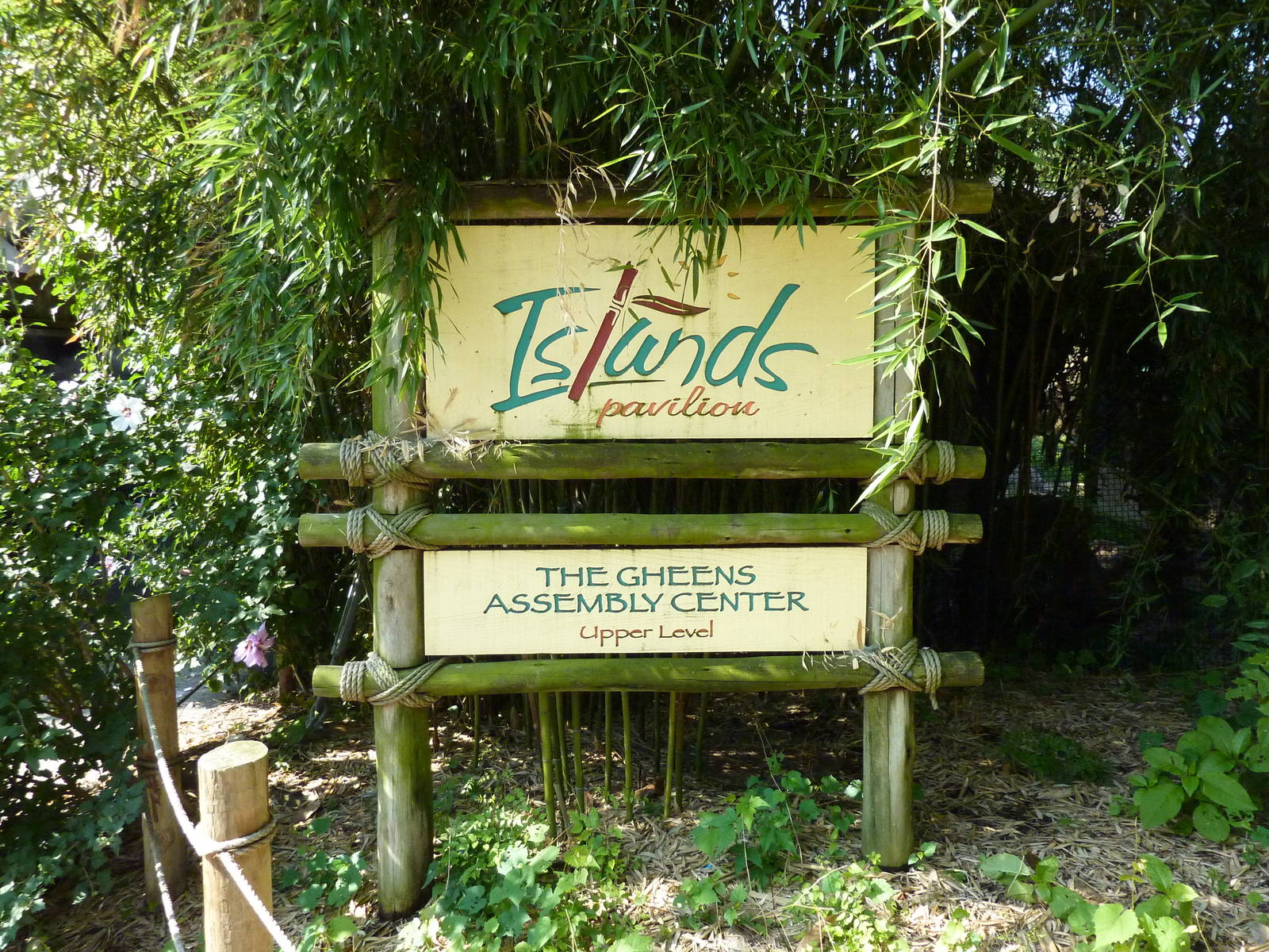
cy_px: 476
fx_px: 916
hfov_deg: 69.4
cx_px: 634
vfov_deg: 54.9
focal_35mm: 25
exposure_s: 1/500
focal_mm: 4.1
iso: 320
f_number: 3.3
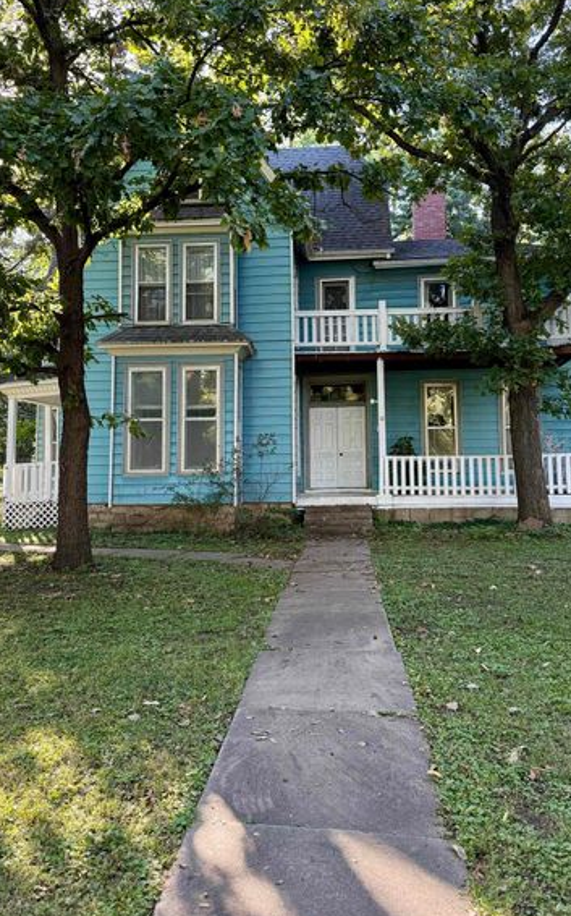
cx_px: 262
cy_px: 415
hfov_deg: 41.7
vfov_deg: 62.8
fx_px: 748
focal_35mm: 30
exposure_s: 1/238
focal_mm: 6.76
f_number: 1.78
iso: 125
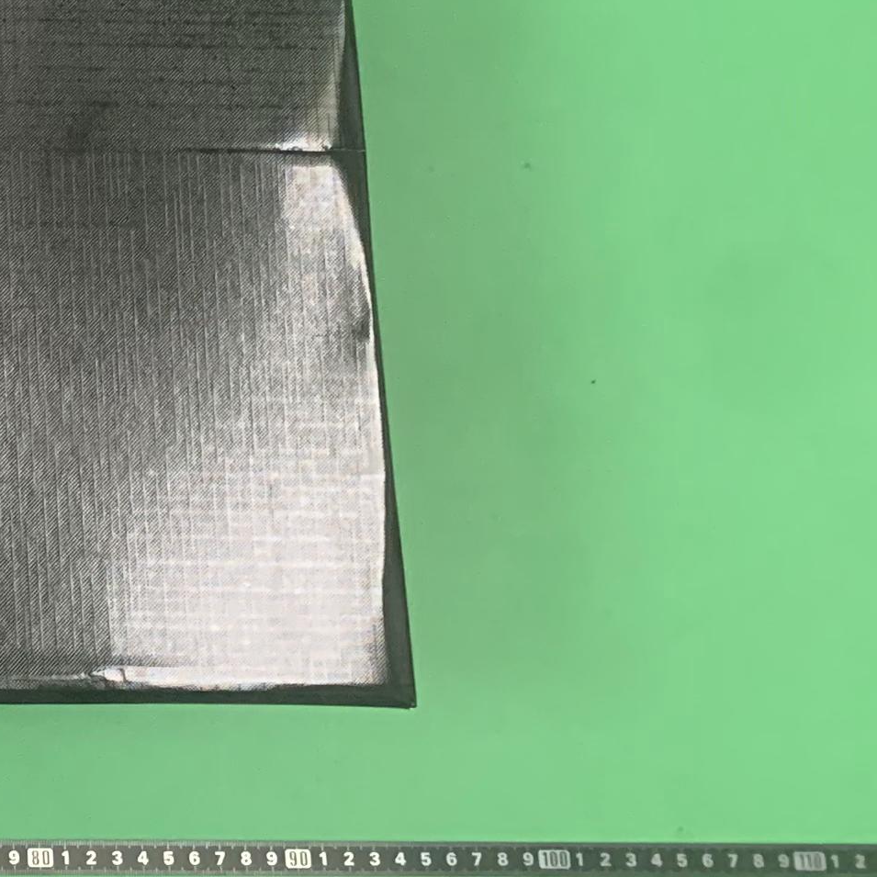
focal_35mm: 97
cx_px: -747
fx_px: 2780
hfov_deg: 15.3
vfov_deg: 16.6
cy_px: -365
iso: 250
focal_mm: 4.25
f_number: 1.8
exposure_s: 1/60
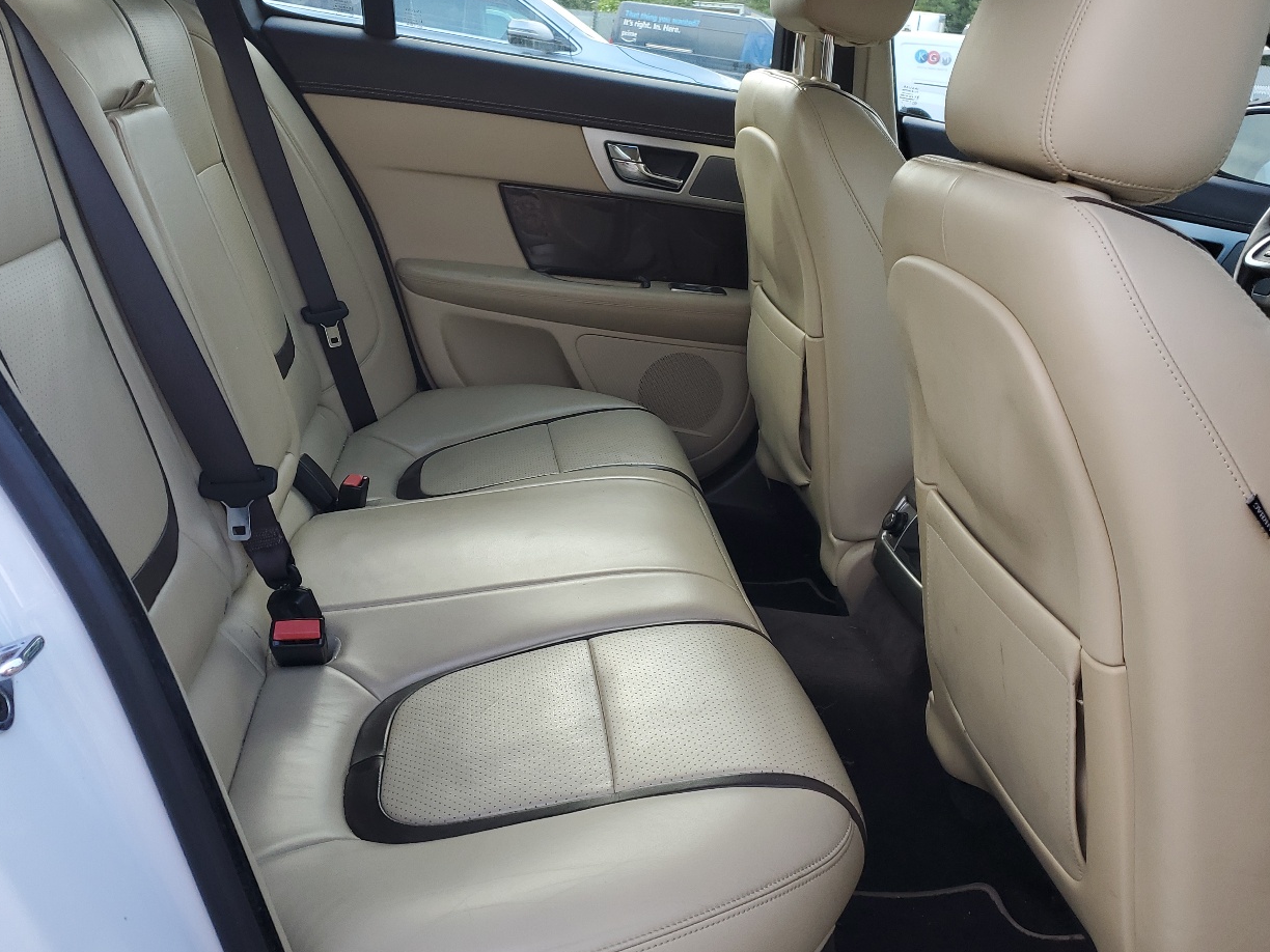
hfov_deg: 53.7
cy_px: 445
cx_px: 541
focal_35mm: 34
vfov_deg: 41.8
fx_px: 1247
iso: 50
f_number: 1.5
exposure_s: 1/172
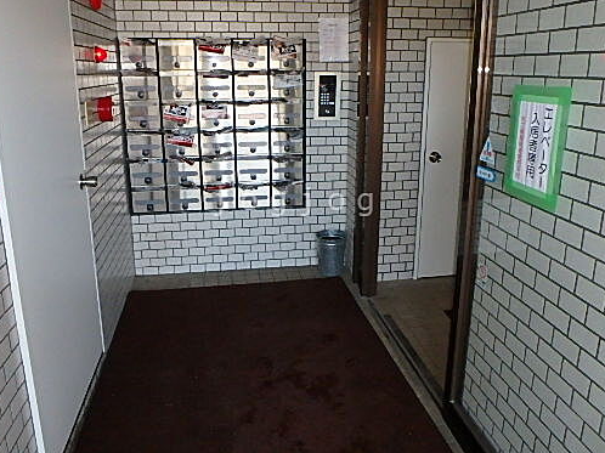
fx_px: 472
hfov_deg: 65.3
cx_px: 296
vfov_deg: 51.2
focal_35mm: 27
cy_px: 202
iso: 800
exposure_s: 1/250
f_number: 3.5
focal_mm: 3.7
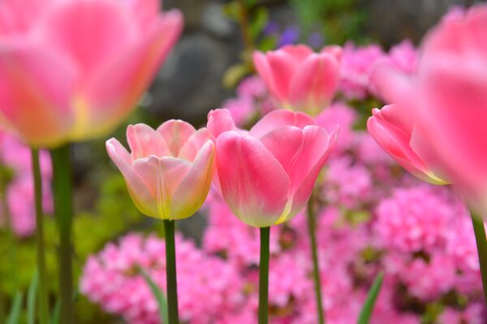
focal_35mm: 80
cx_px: 244
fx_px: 1082
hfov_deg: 25.4
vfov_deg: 17.1
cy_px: 162
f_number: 7.1
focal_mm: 80
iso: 200
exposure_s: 1/400
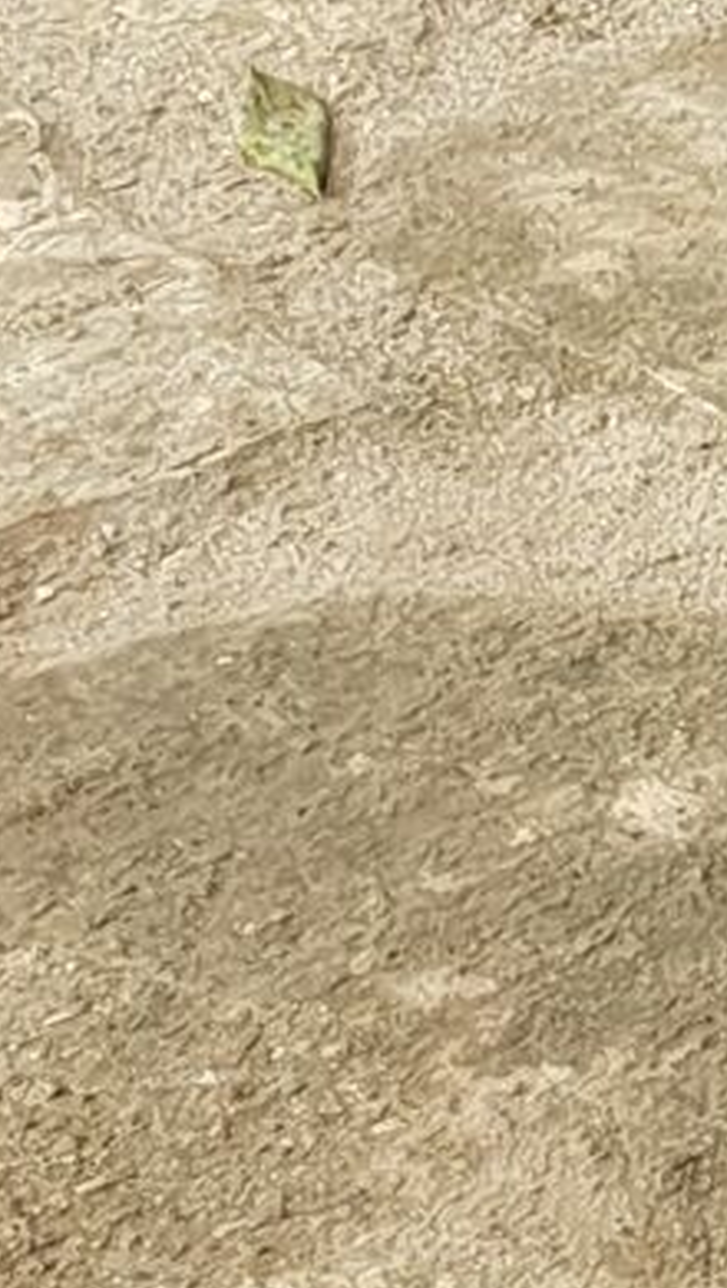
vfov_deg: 10.1
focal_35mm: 209
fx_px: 7147
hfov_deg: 5.1
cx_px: 3119
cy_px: -482
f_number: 2.4
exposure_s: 1/173
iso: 50
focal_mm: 4.3
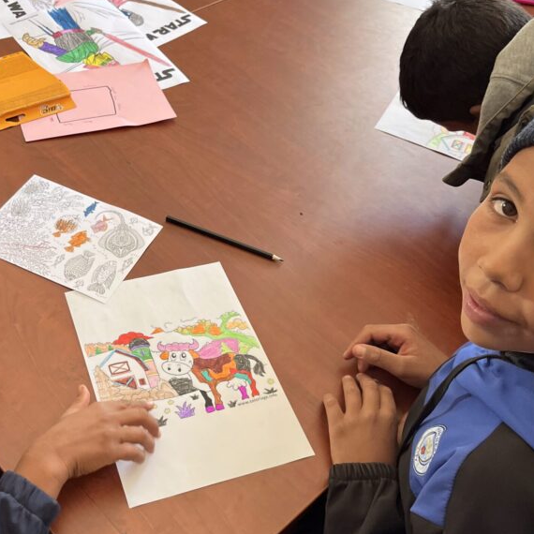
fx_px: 541
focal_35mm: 31
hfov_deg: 51.7
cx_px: 186
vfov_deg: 52.5
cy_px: 267
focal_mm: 5.1
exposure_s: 1/105
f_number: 1.6
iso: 125
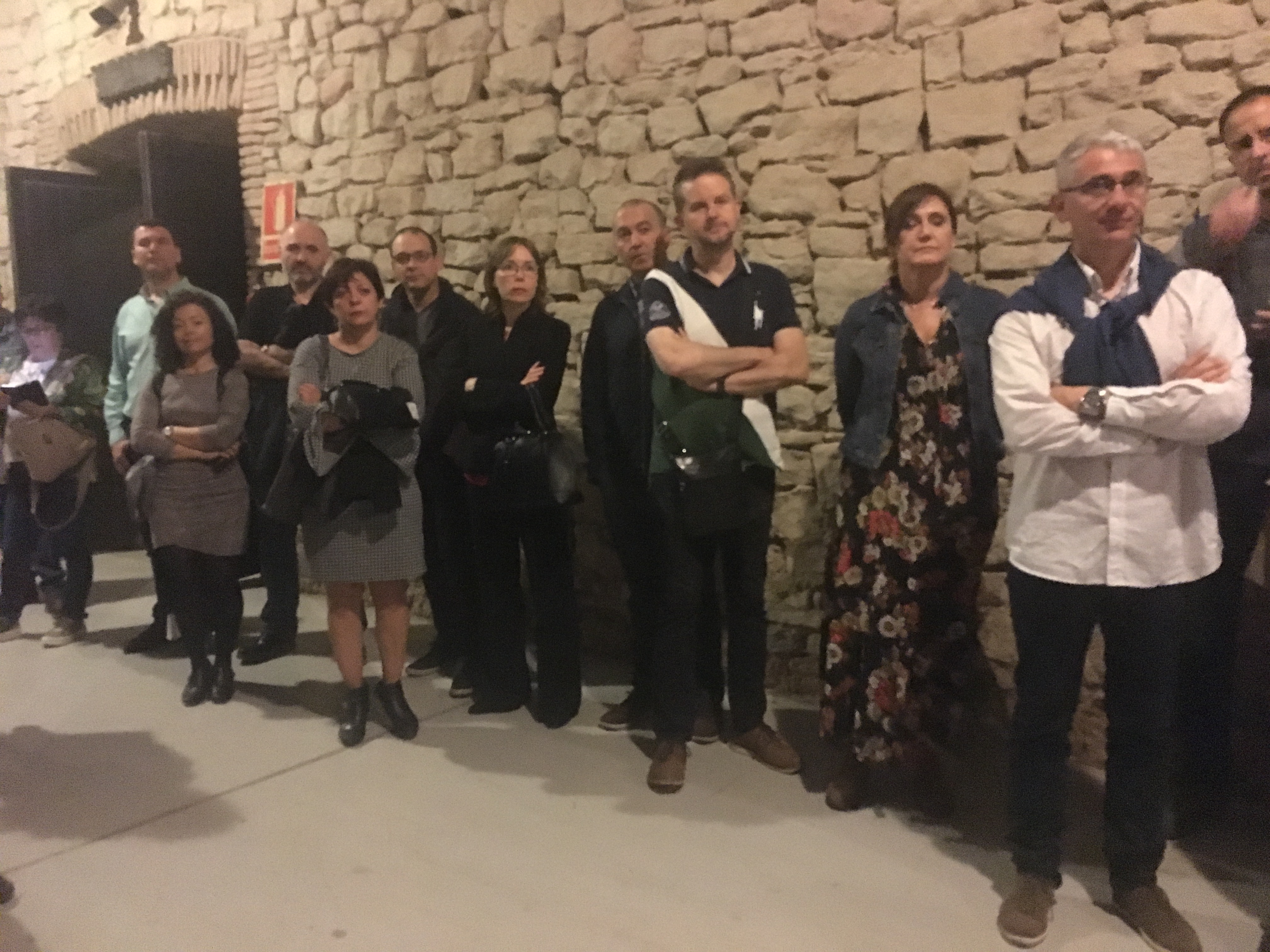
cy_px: 476
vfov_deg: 48.2
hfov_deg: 61.7
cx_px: 635
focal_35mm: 29
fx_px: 1064
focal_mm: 4.15
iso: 1600
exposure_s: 1/17
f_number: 2.2
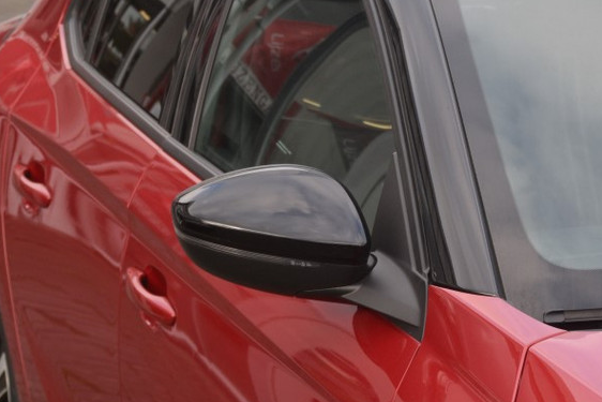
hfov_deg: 12.5
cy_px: 160
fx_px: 2743
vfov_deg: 8.4
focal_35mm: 164
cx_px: 375
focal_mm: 60
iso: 400
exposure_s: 1/320
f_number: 5.3
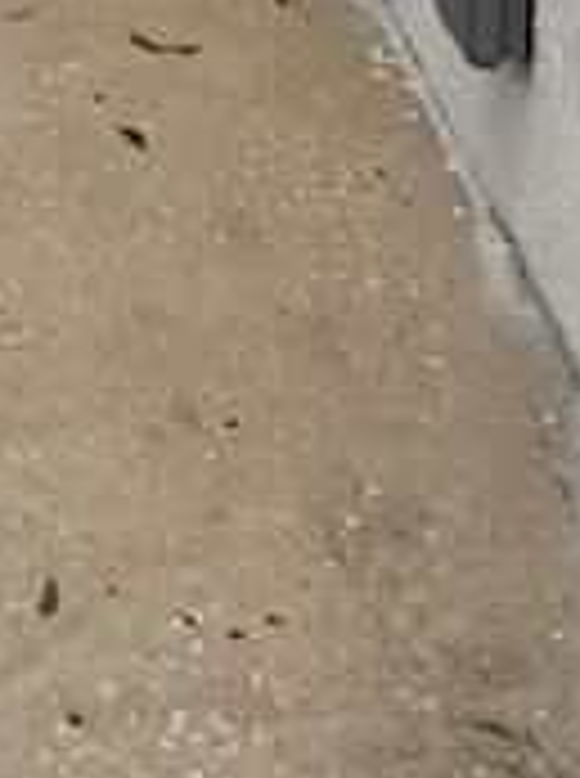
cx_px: -472
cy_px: -1844
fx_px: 3588
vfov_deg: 9.0
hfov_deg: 8.8
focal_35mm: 160
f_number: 1.8
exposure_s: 1/180
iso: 40
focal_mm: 5.4
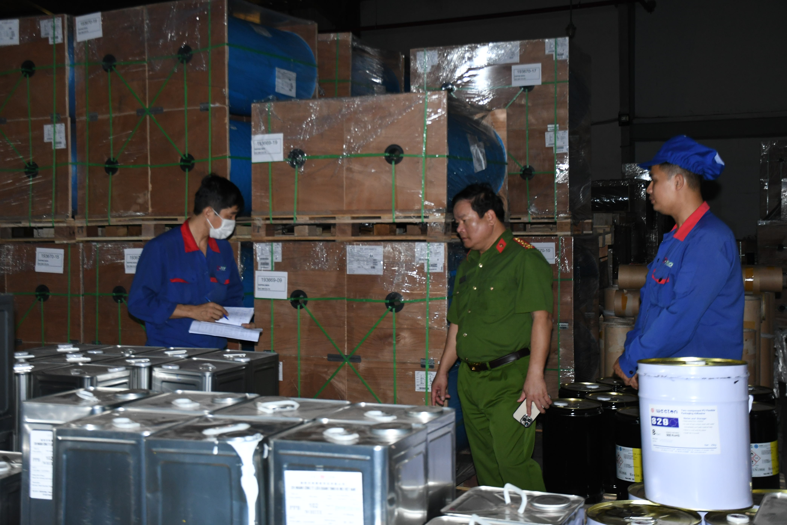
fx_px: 1049
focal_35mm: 48
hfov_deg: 41.1
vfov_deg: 28.1
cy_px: 262
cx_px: 394
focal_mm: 32
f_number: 6.3
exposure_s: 1/200
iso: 1600
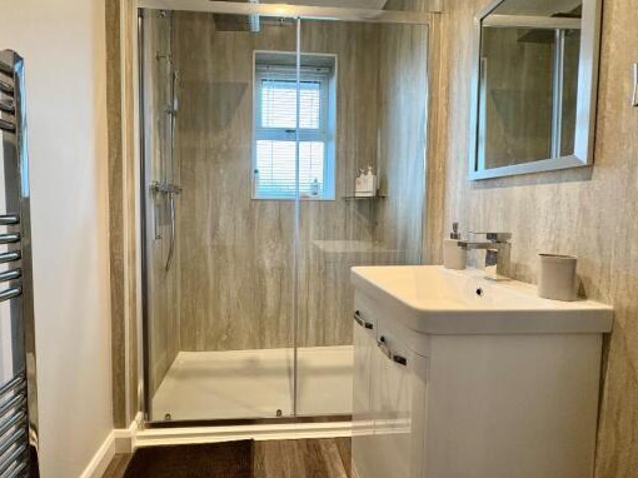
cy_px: 222
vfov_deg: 77.9
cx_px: 280
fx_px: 295
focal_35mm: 16
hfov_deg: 94.1
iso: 500
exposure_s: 1/50
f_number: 2.2
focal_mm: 2.22
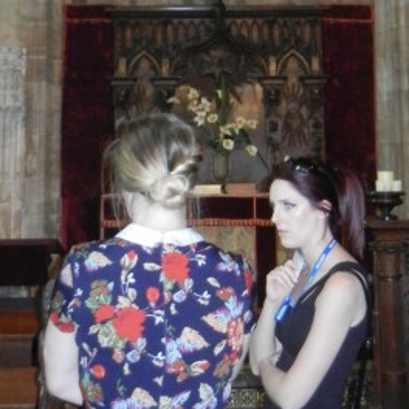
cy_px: 11
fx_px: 1029
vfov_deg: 21.8
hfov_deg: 22.5
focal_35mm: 77
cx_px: 209
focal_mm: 5.4
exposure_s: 1/30
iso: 800
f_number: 3.5
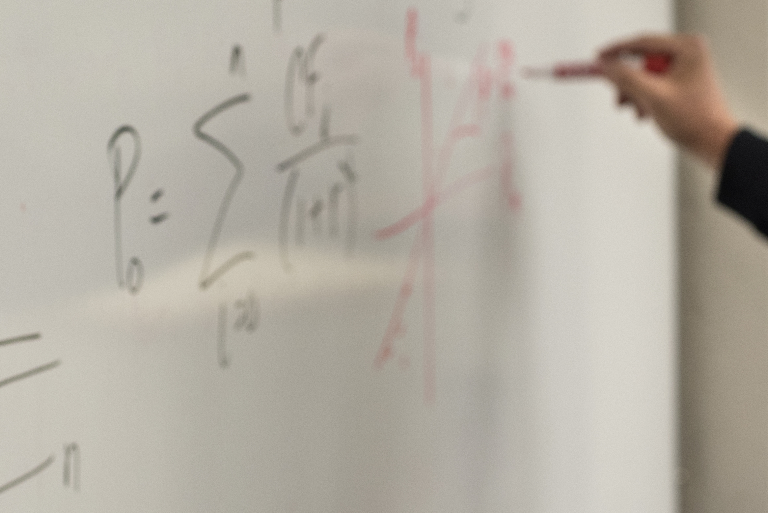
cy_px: 110
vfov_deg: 10.6
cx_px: 257
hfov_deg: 15.8
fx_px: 2753
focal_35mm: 129
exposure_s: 1/60
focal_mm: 50
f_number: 4
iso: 400
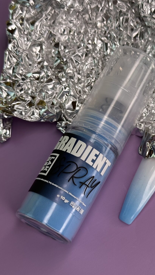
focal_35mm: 53
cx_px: 104
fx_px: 387
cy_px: 138
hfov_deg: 22.5
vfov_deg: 39.2
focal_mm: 6.86
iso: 64
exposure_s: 1/971
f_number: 1.78
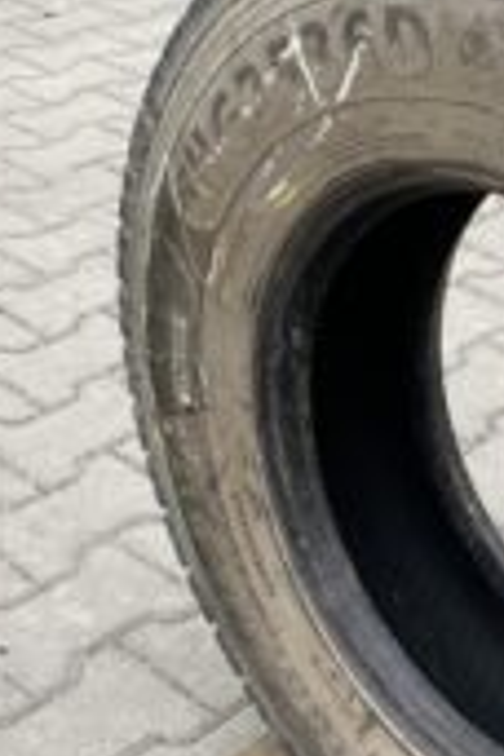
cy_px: 497
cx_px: 535
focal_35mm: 68
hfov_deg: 19.3
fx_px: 1428
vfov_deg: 29.5
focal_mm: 4.25
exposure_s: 1/122
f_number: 1.8
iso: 64
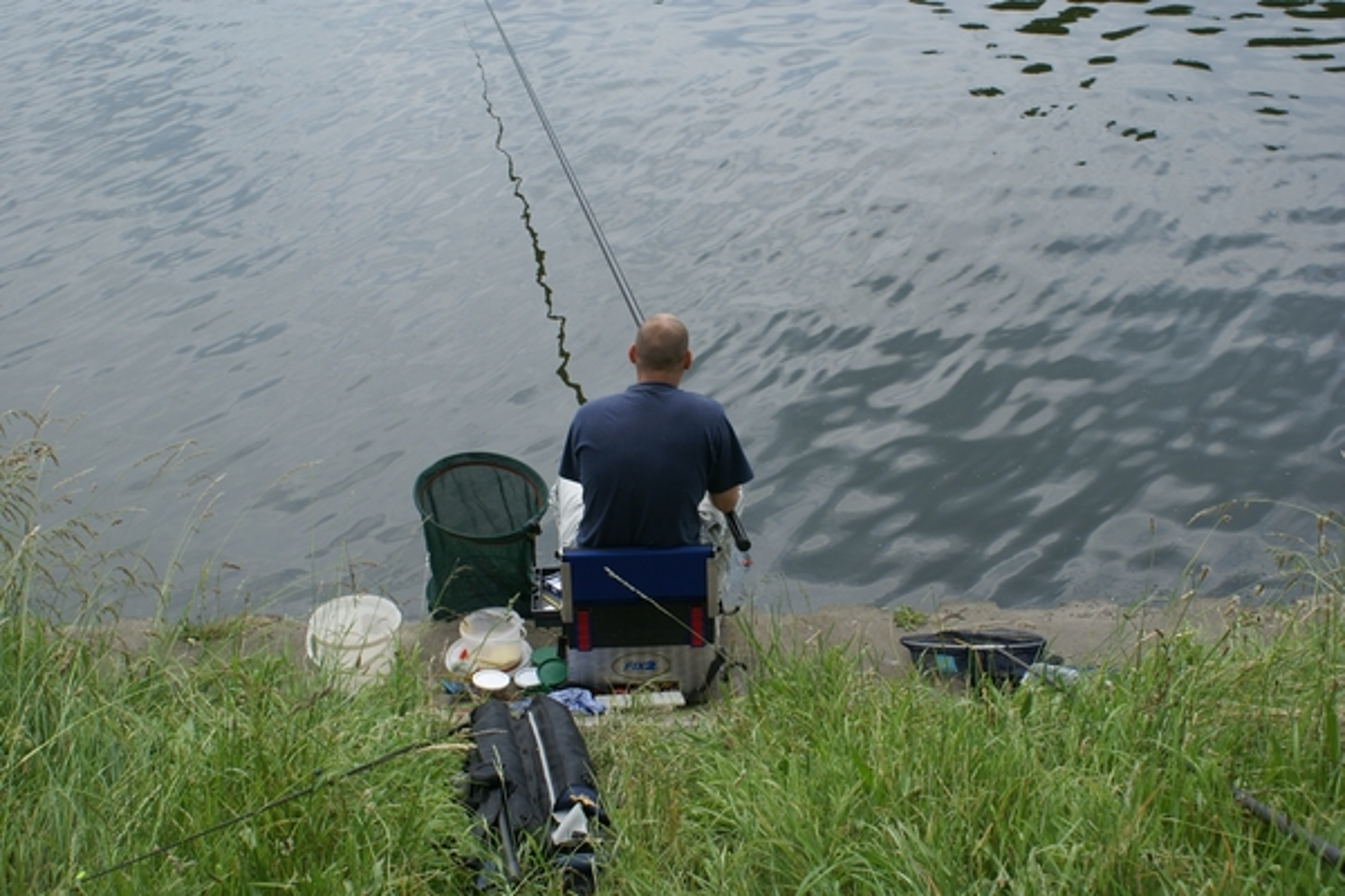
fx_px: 1681
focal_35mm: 45
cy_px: 448
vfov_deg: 29.9
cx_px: 672
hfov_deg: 43.6
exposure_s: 1/160
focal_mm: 30
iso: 100
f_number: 10
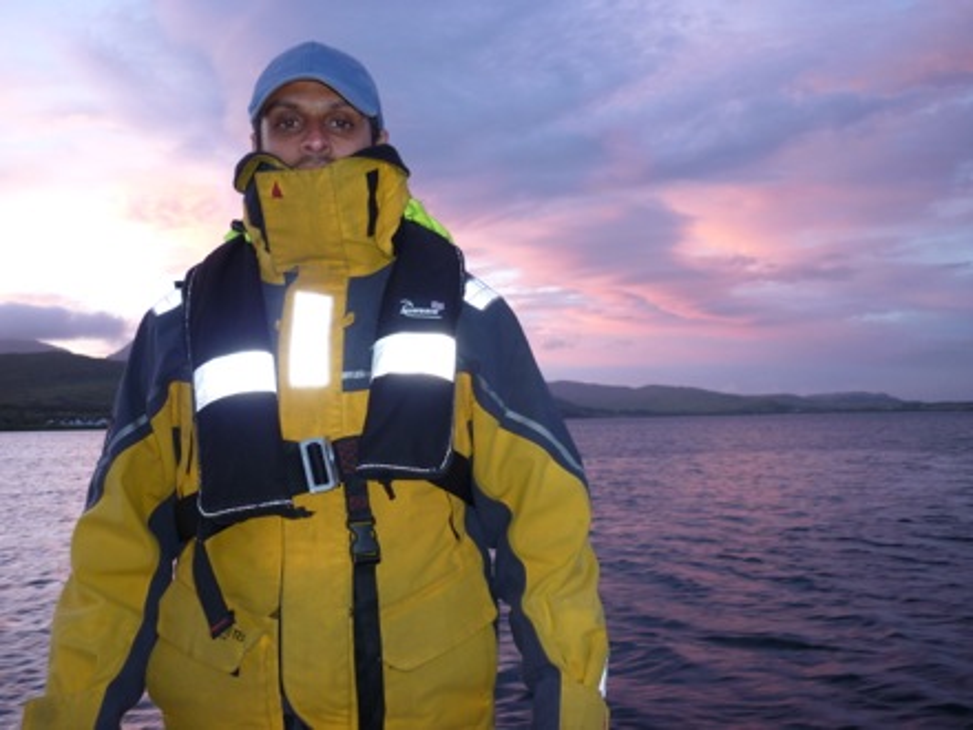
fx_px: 928
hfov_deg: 55.4
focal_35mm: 33
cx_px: 486
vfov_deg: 42.9
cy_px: 365
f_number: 2.8
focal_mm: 5.5
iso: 100
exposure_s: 1/30
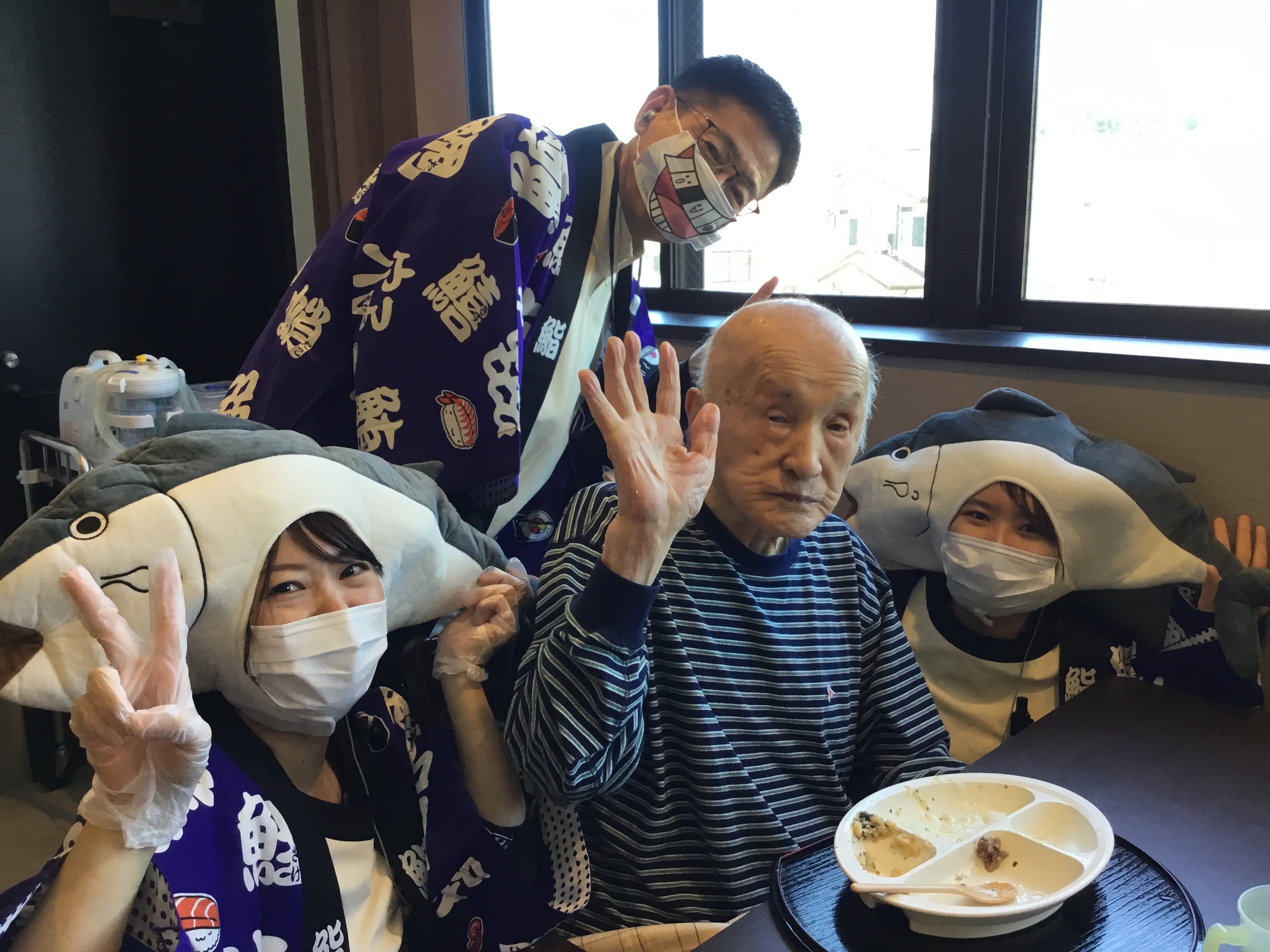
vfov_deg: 45.4
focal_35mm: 31
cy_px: 476
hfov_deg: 58.4
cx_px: 635
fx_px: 1137
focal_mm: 3.3
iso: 25
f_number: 2.4
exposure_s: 1/30
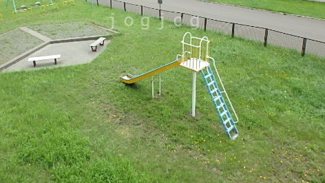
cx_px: 156
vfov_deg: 35.8
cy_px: 21
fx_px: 267
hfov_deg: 62.6
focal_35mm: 31
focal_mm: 3.7
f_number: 3.5
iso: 125
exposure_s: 1/500
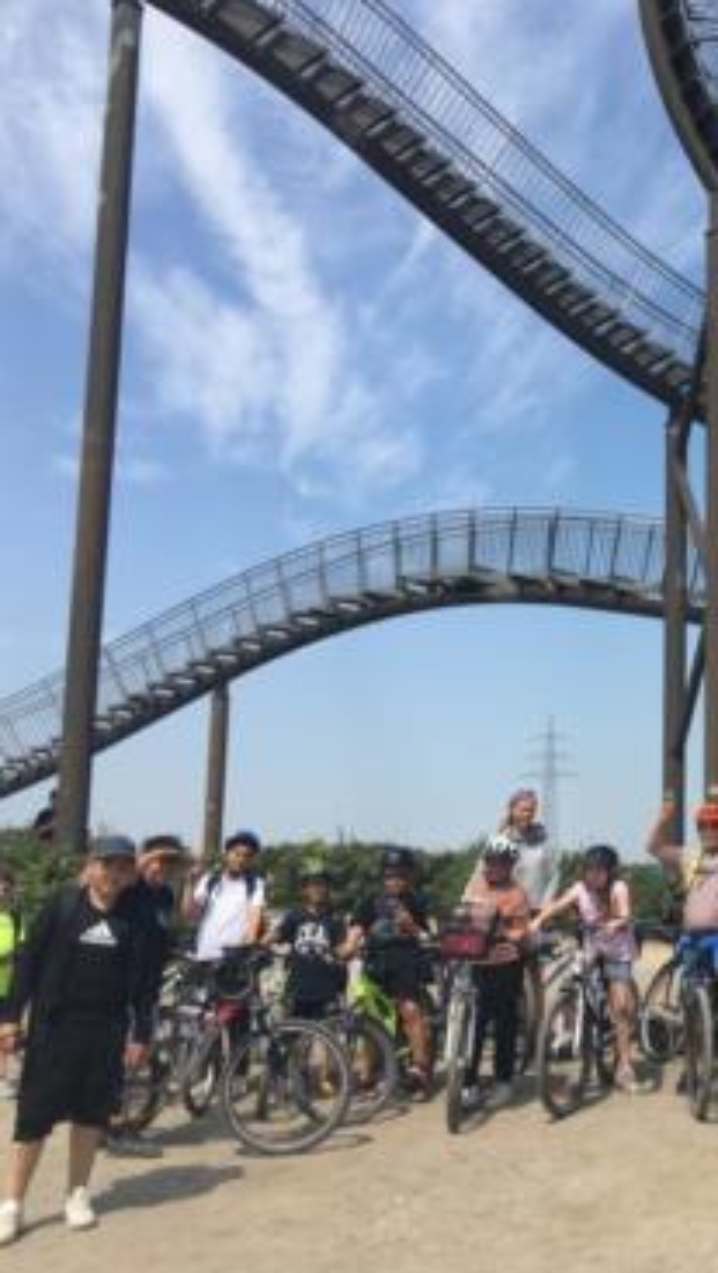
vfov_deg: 47.3
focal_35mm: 43
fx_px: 1452
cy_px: 643
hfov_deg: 25.5
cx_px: 808
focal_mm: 4.15
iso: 25
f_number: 2.2
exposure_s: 1/1603
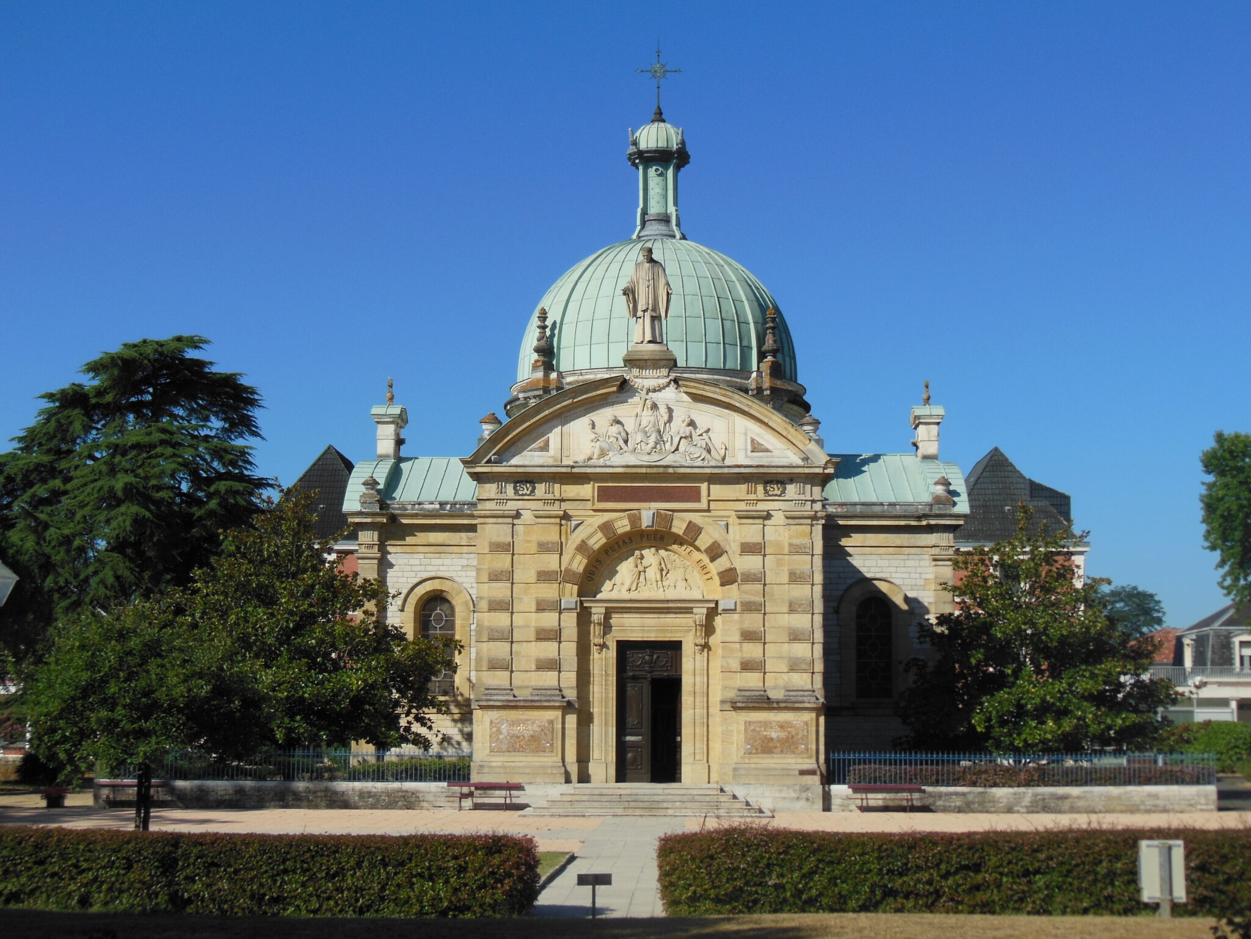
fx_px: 2168
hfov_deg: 32.2
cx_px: 626
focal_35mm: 60
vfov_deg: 24.4
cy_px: 470
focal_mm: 10.7
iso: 125
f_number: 5
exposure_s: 1/1000
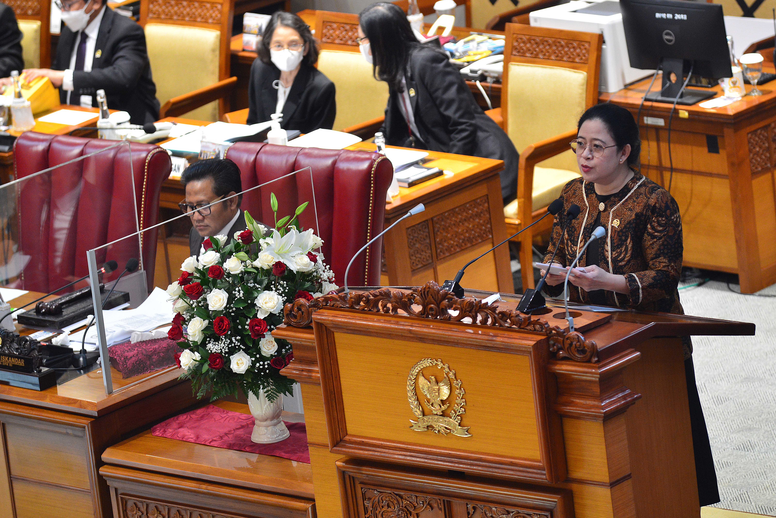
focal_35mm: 200
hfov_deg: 10.3
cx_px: 388
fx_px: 4313
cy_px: 259
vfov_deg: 6.9
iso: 1600
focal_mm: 200
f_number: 3.5
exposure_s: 1/100
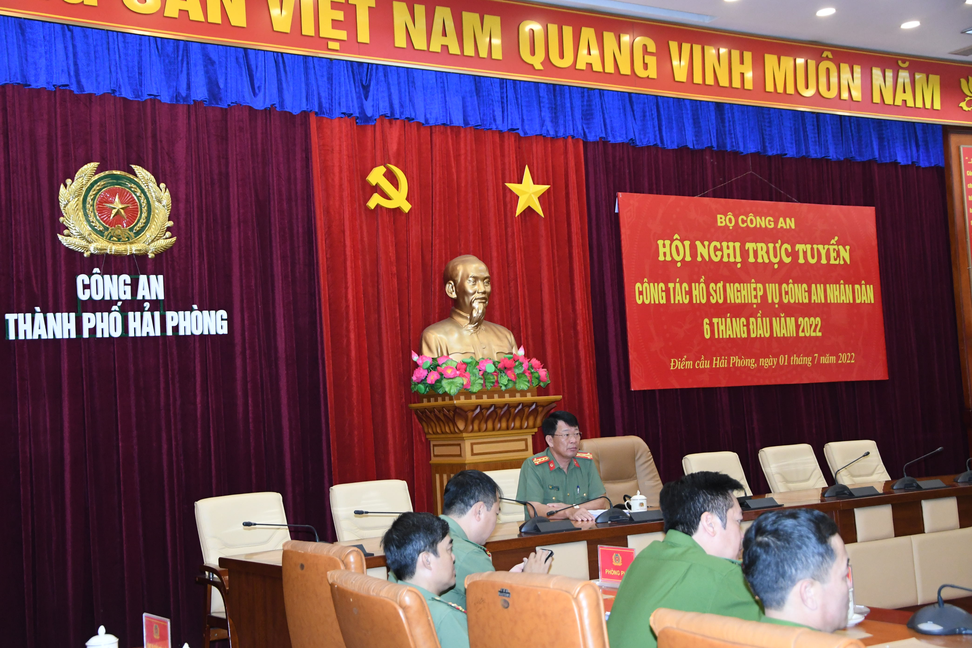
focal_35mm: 48
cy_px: 324
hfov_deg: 41.1
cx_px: 486
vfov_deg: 28.1
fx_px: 1296
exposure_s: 1/200
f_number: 4.2
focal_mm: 32
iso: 2500
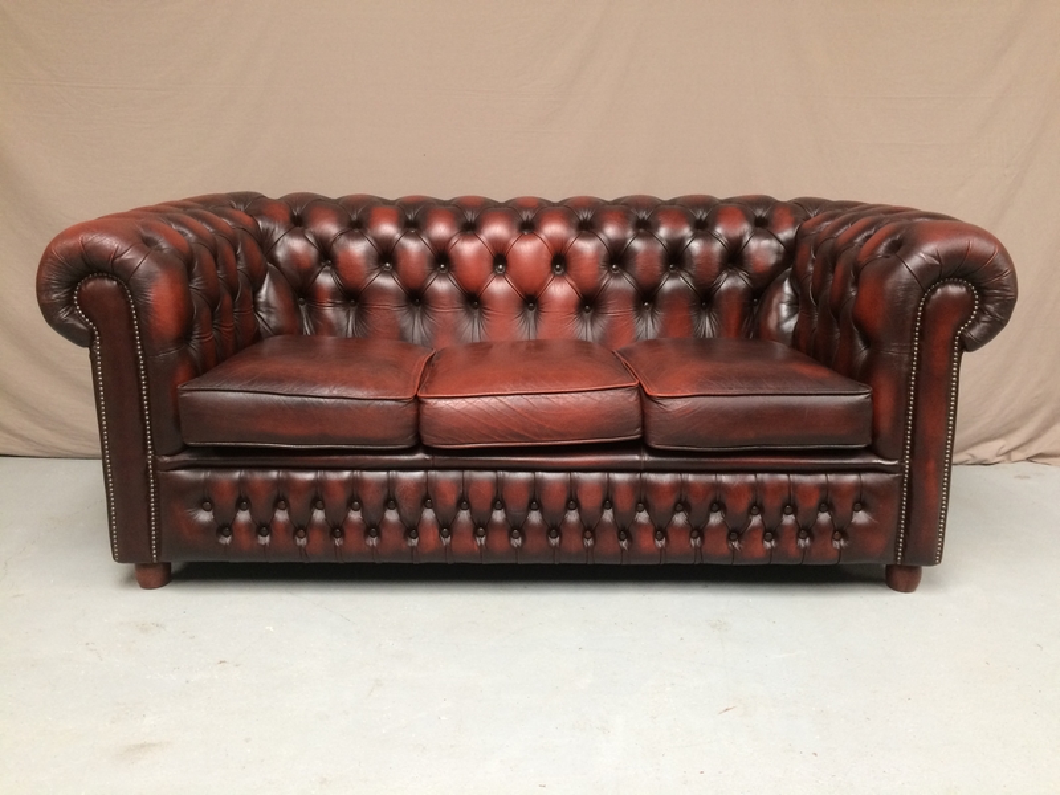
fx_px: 888
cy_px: 398
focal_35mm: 29
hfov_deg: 61.7
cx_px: 530
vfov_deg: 48.2
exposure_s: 1/33
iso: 160
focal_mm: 4.15
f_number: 2.2
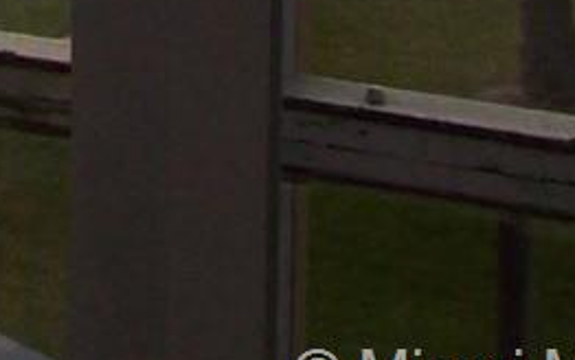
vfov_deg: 5.2
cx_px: -748
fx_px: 3653
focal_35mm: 233
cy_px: -896
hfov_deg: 8.3
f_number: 4.8
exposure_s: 1/619
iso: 80
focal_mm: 6
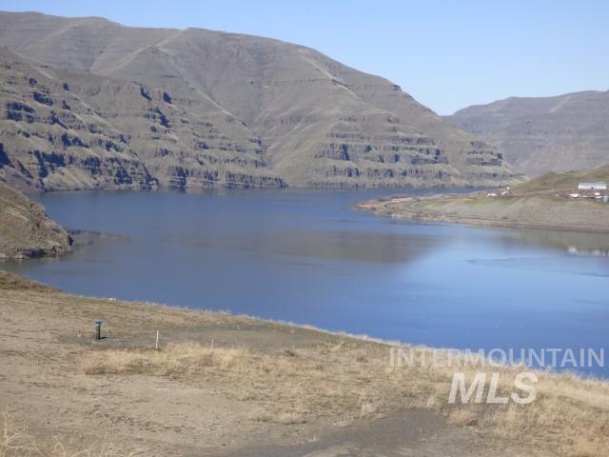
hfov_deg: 28.2
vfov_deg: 21.3
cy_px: 228
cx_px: 304
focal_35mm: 69
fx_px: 1214
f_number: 4.2
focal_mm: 11.76
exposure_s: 1/800
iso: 100
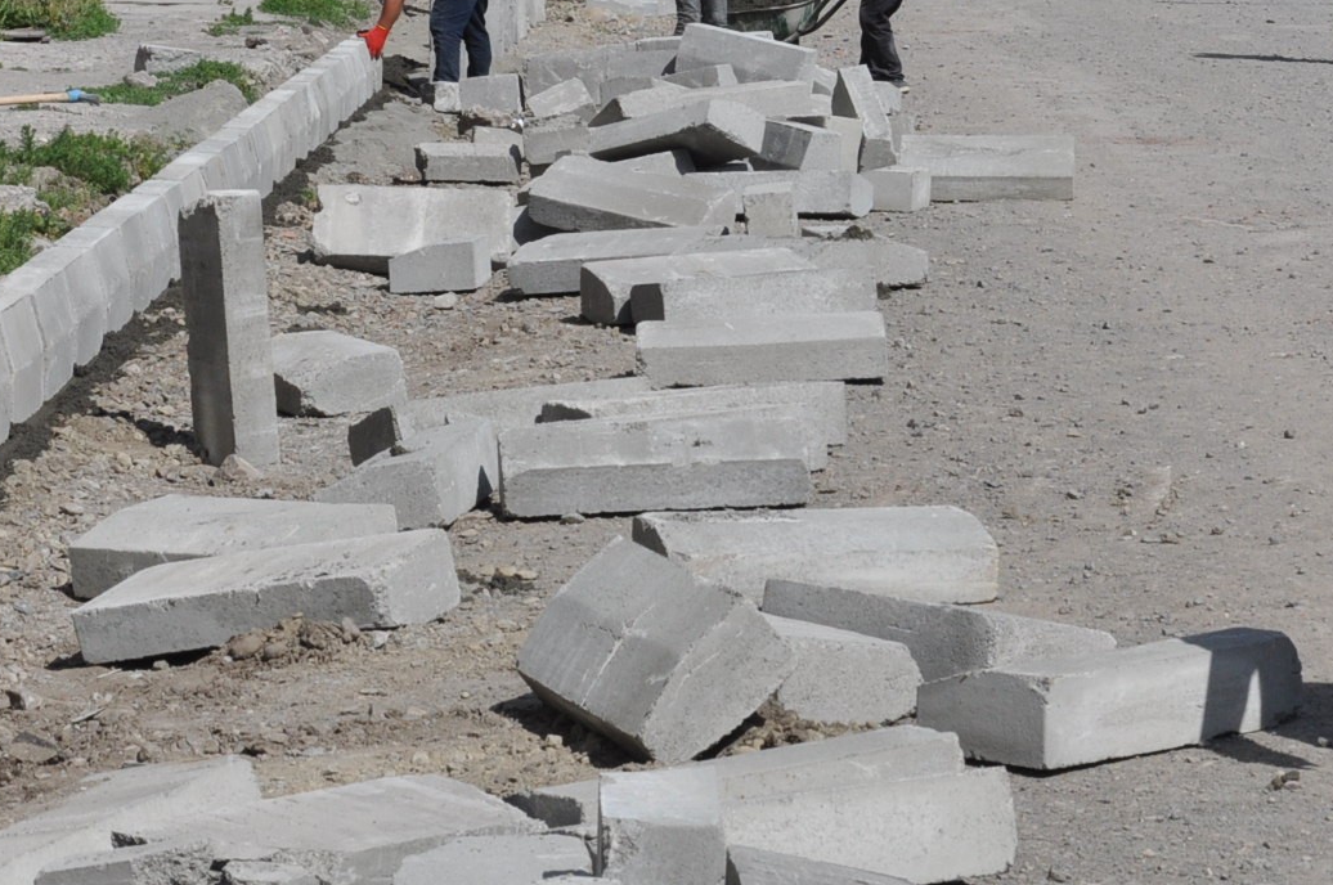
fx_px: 5510
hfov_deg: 13.7
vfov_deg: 9.2
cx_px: 1054
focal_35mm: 149
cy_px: 216
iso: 400
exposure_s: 1/640
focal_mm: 48
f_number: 13
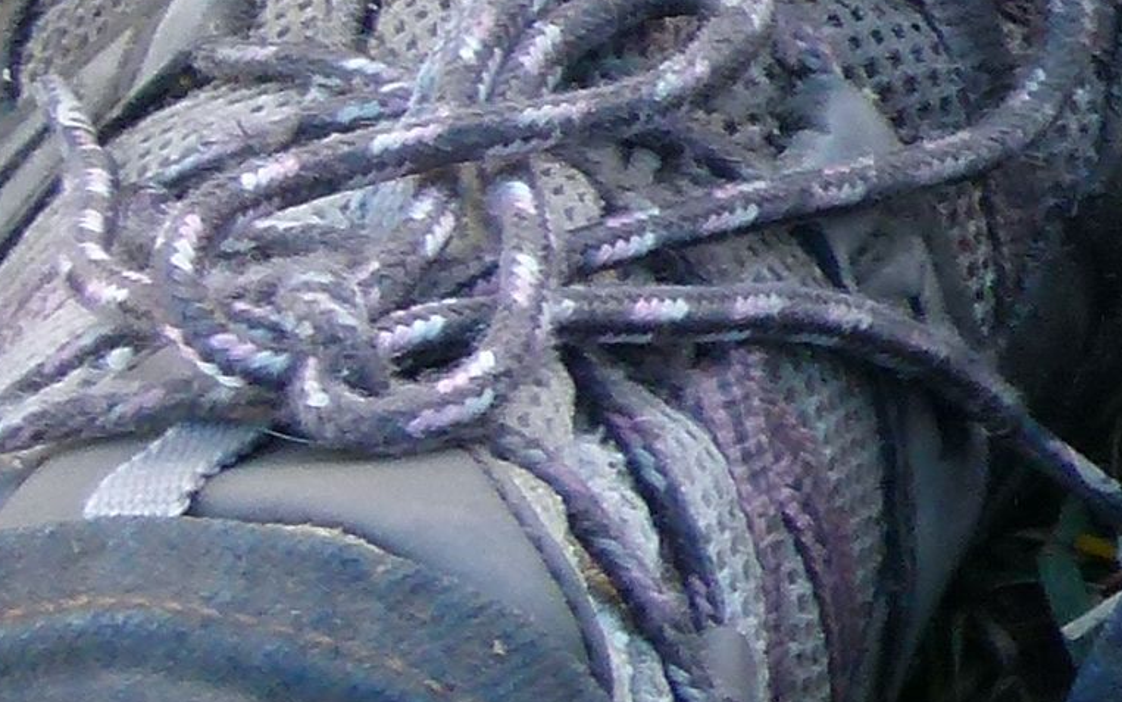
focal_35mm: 324
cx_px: 2638
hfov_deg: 6.2
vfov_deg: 4.1
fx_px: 9908
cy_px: 57
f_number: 3.2
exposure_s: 1/60
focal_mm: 9.7
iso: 125
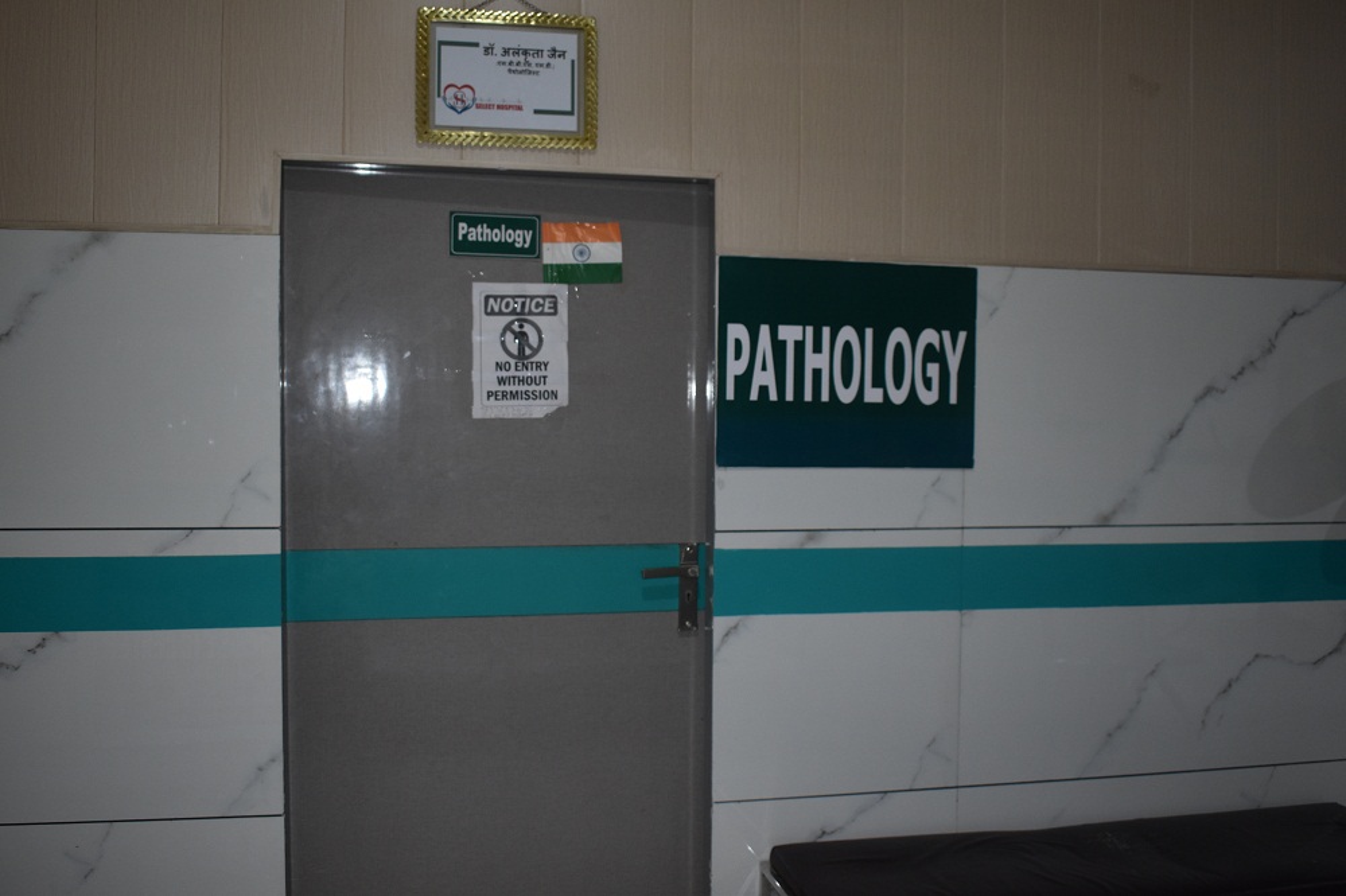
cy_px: 448
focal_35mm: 33
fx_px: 1233
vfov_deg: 39.9
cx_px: 673
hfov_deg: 57.2
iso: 800
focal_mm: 22
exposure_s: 1/60
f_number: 4
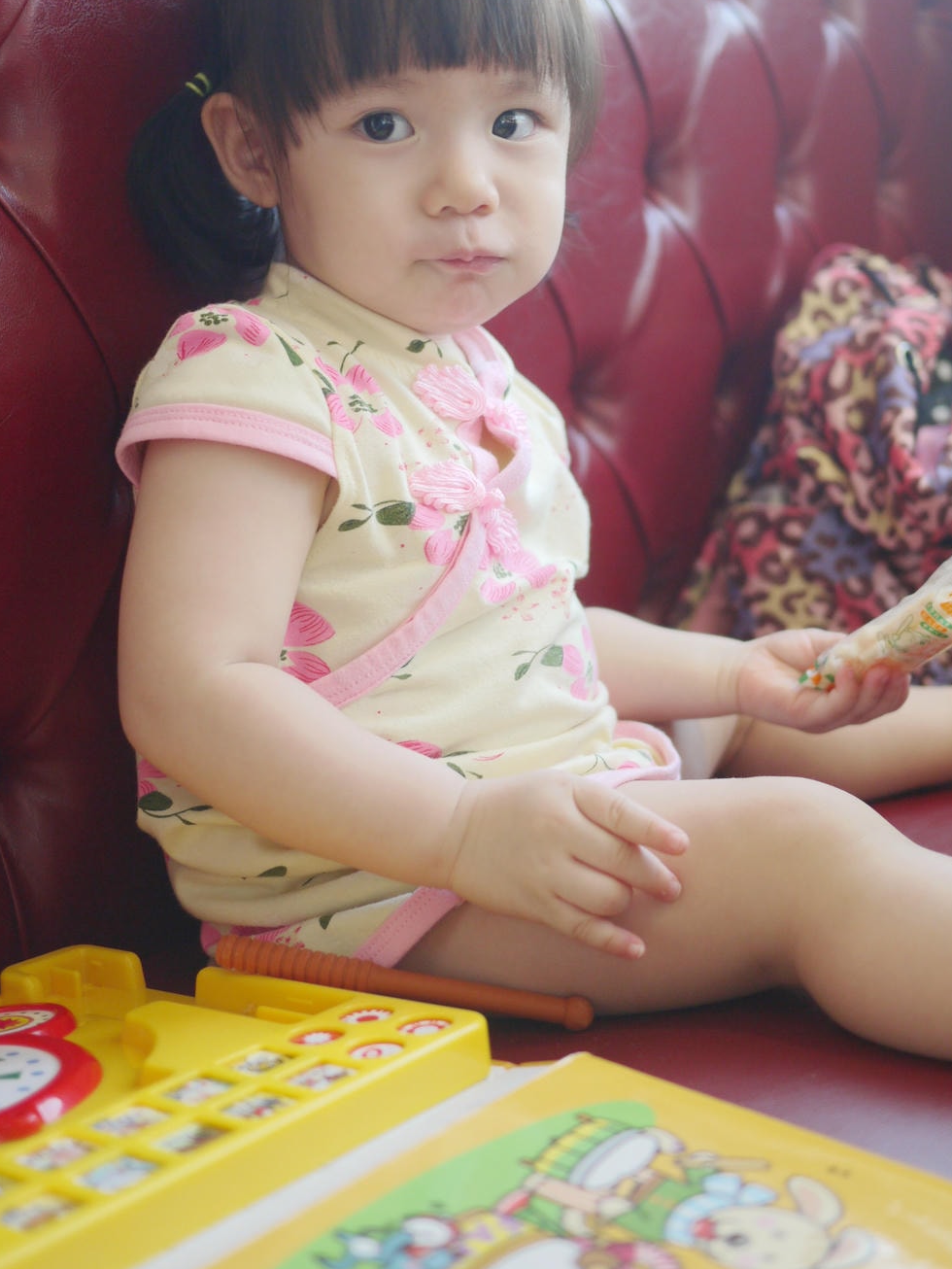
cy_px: 532
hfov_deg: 29.6
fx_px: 1796
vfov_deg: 38.8
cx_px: 562
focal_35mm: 49
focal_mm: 20
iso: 160
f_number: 1.7
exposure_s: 1/125
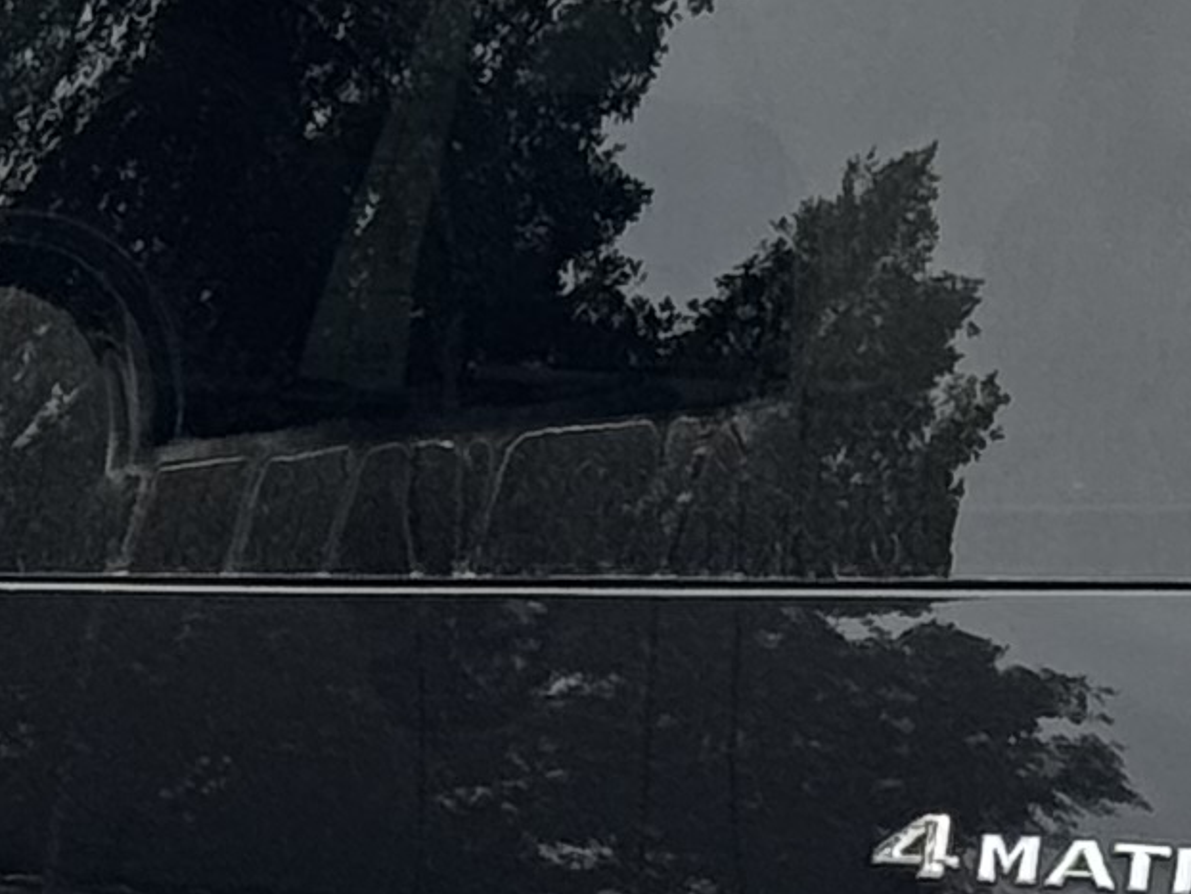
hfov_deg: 6.3
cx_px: 1850
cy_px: 1099
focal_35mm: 311
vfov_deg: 4.8
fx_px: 10704
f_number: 1.78
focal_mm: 6.76
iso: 64
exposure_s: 1/510
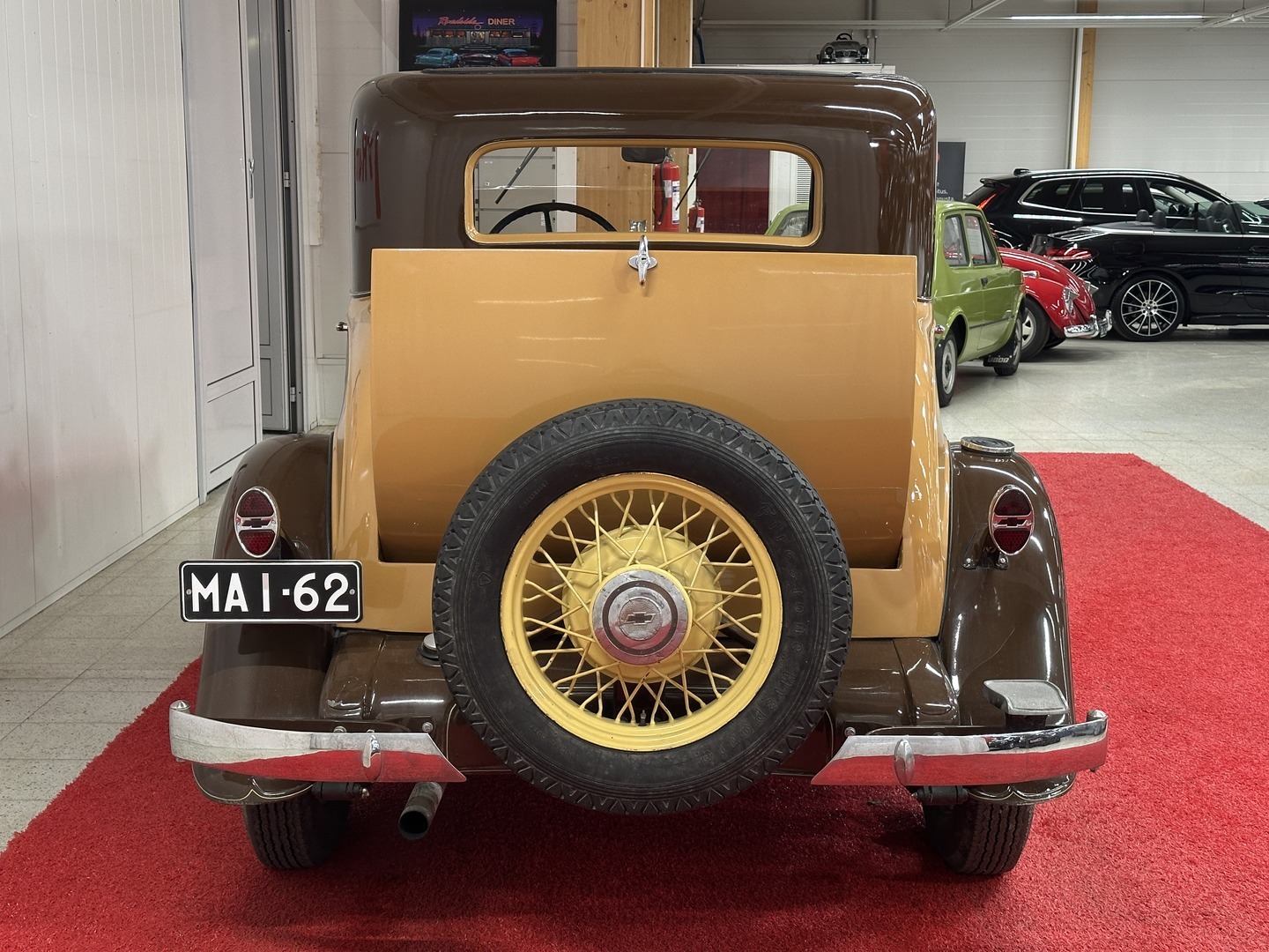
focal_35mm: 48
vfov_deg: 30.3
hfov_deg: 39.7
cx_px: 634
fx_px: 1760
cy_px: 476
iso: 100
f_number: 1.78
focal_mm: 6.86
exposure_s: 1/60
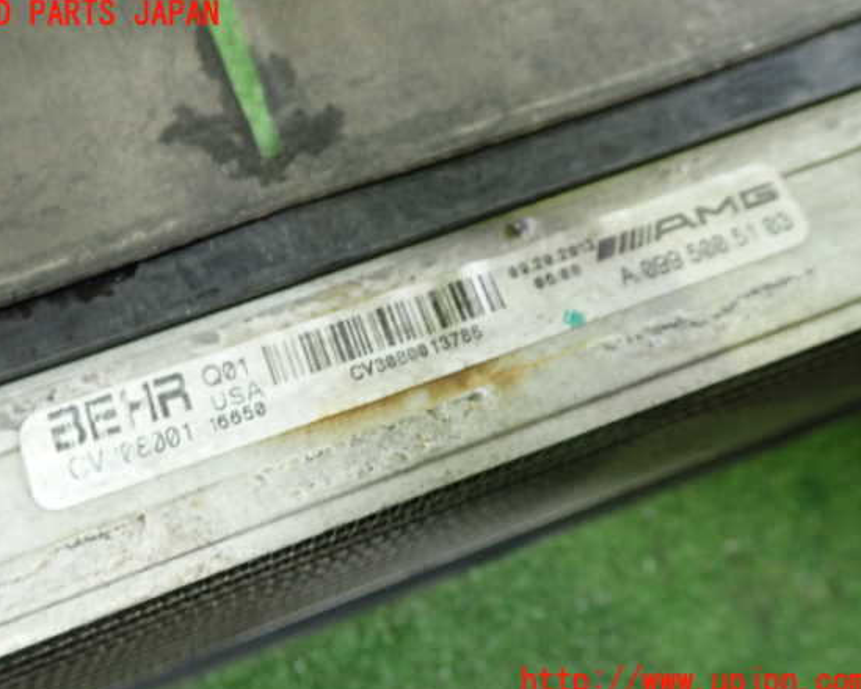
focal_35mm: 32
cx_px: 405
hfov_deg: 55.6
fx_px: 815
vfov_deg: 45.8
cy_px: 348
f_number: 2.3
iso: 500
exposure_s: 1/30
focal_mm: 5.4
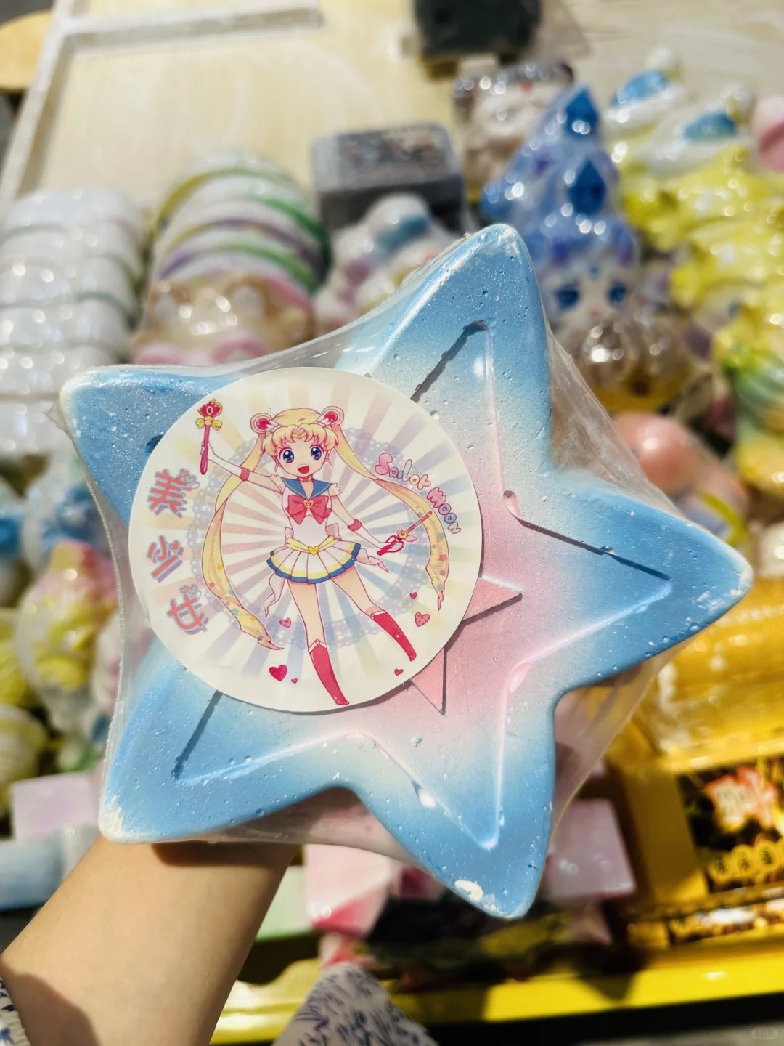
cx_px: 392
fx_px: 725
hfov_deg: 56.8
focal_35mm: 24
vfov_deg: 71.6
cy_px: 523
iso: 50
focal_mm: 6.86
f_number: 1.78
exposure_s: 1/122
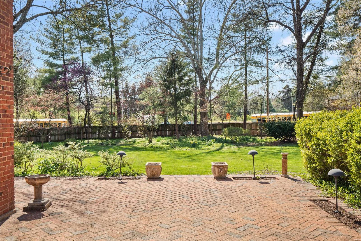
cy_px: 120
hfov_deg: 58.7
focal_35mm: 32
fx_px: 321
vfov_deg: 41.1
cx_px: 180
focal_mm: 16
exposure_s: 1/125
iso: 400
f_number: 8
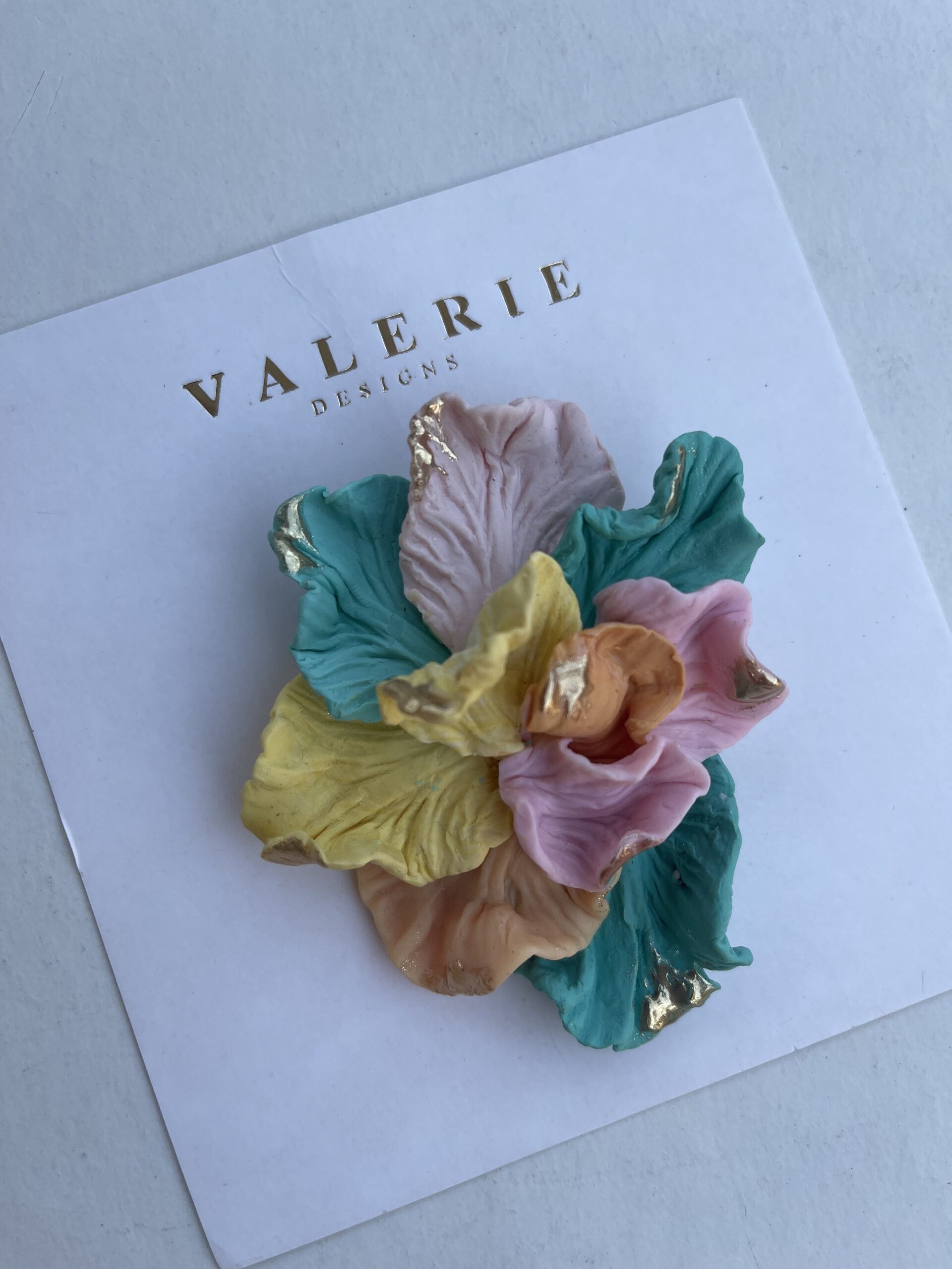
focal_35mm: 26
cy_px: 634
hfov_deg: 53.1
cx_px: 476
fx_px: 953
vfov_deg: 67.3
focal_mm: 5.1
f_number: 1.6
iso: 32
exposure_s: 1/543
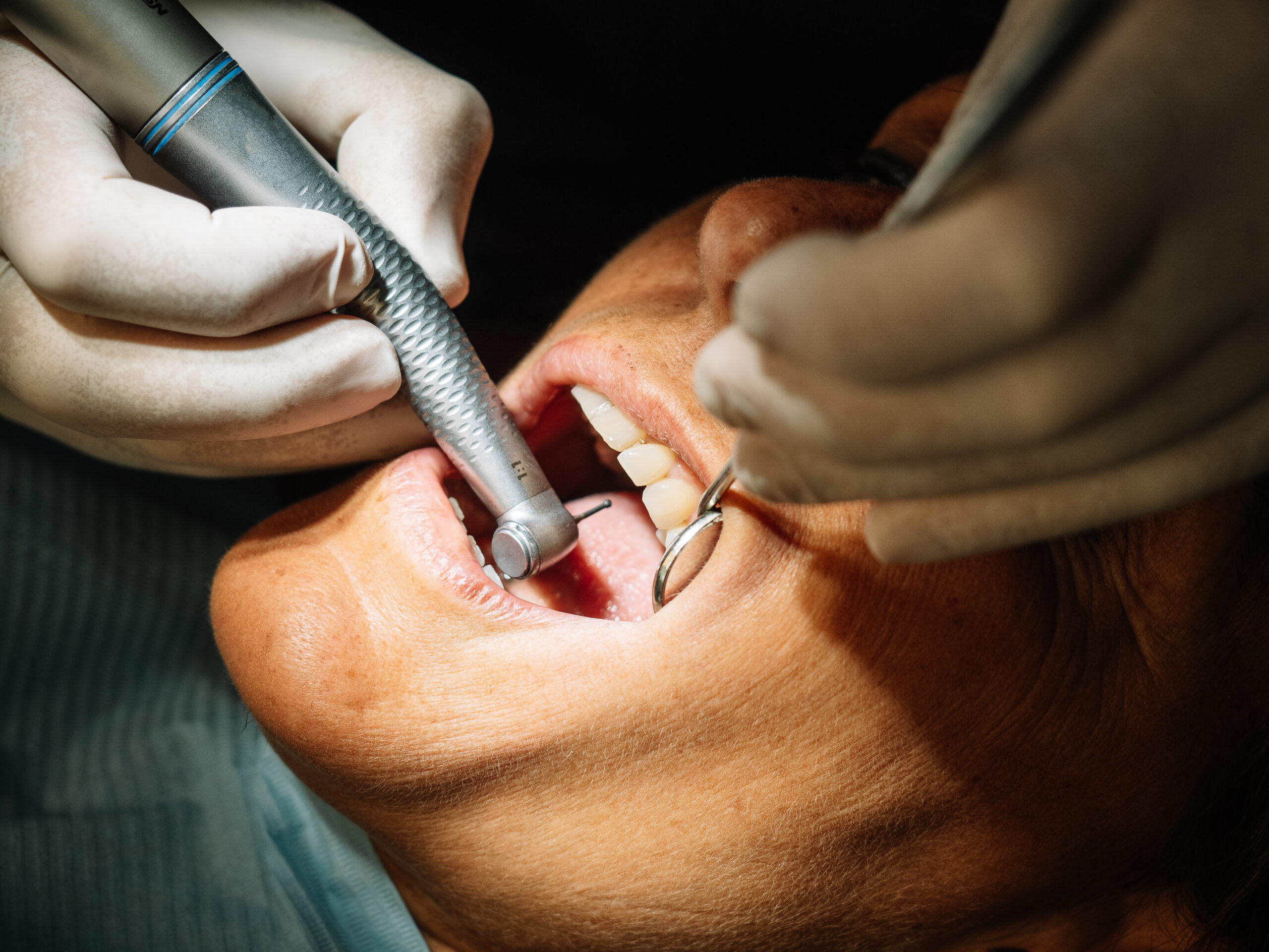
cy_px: 476
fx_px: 2933
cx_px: 634
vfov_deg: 18.4
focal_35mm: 80
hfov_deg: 24.4
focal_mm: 40
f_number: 2.8
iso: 200
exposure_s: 1/800
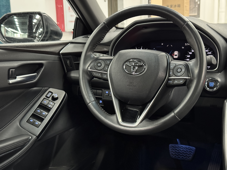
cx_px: 114
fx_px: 315
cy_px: 85
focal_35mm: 48
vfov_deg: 30.3
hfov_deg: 39.7
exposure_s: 1/25
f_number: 1.78
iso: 640
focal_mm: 6.76
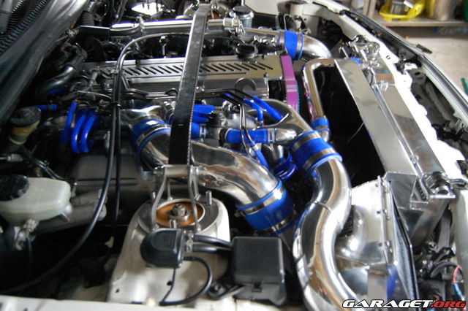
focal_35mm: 30
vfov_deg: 43.6
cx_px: 234
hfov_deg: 62.0
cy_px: 156
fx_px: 390
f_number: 3.8
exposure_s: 1/6
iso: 1600
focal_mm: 20
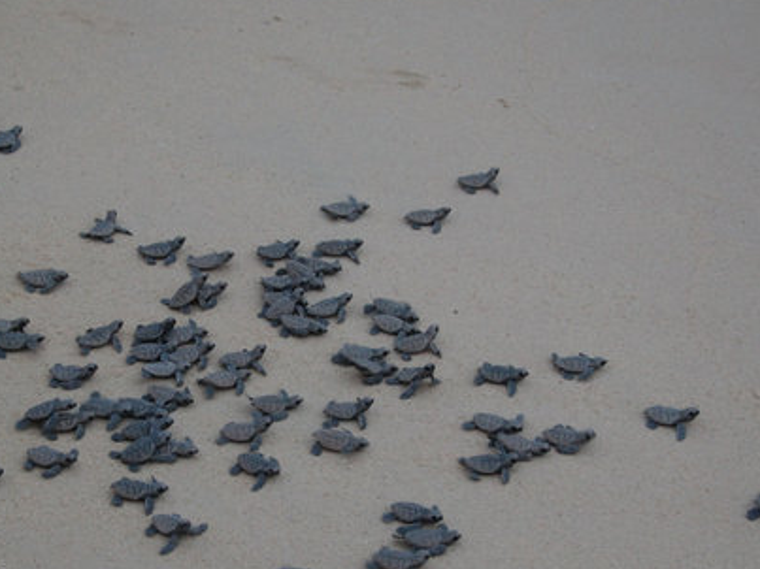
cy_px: 367
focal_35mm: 88
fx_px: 1928
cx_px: 289
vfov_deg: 16.8
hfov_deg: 22.3
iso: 900
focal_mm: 35
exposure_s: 1/50
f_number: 4.2
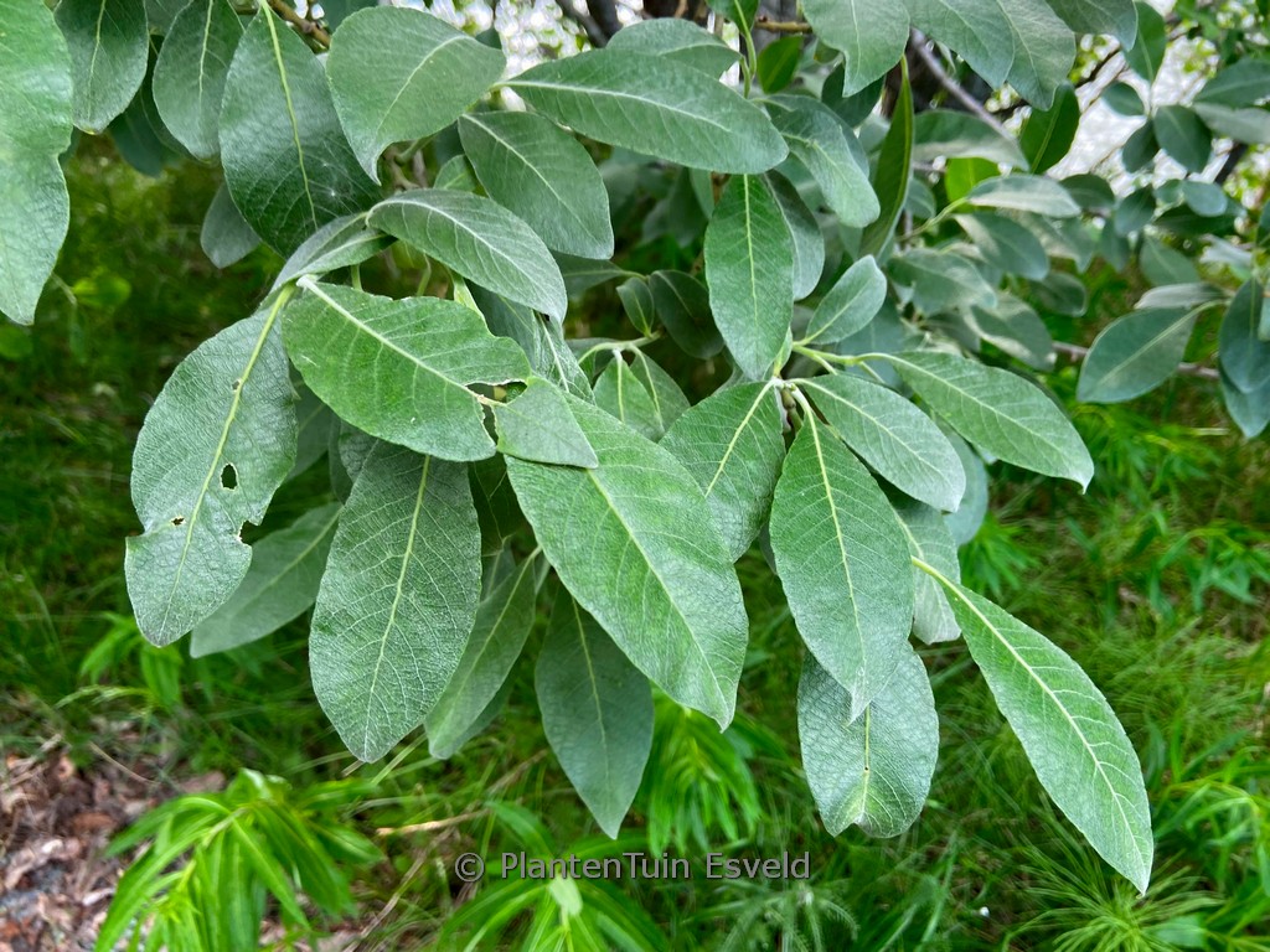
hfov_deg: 67.3
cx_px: 635
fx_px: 954
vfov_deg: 53.1
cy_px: 476
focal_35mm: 26
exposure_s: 1/122
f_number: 1.8
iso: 40
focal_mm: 4.25
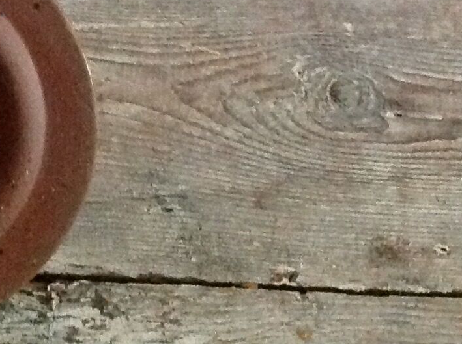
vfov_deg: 10.8
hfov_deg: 14.8
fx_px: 1705
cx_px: -135
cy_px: -274
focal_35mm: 128
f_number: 2.4
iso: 640
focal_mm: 4.28
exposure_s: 1/15
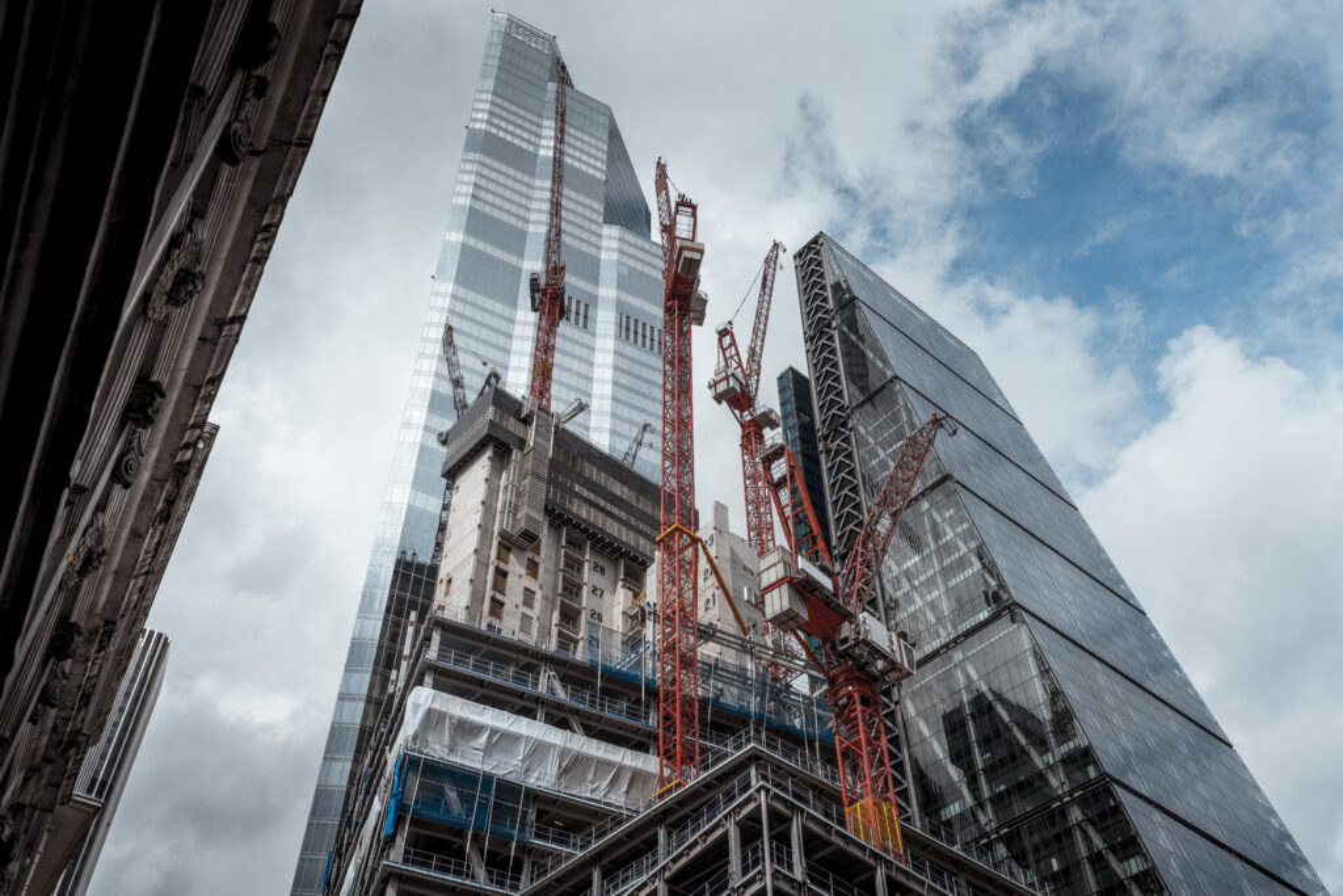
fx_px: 1306
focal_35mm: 35
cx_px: 672
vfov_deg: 37.9
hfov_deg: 54.4
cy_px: 448
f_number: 8
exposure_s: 1/400
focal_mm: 35
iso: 200
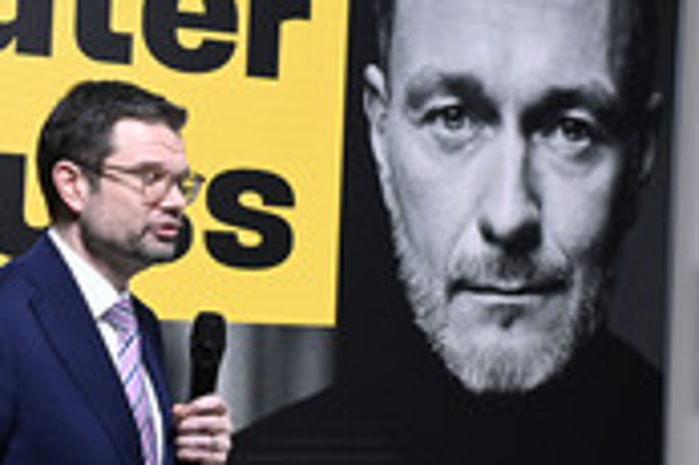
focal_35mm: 115
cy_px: 182
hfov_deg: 17.2
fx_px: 2231
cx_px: -67
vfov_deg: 11.9
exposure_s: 1/250
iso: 4000
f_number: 6.3
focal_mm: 44
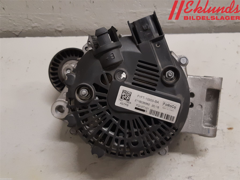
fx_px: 180
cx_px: 120
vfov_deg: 53.1
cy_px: 90
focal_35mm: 26
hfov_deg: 67.3
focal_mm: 3.93
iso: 160
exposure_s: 1/50
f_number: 1.7
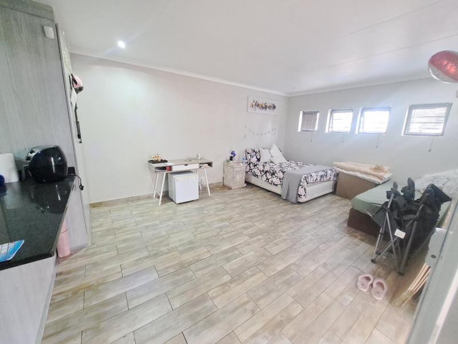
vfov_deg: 89.9
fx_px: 172
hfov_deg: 106.2
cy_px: 172
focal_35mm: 13
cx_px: 229
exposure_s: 1/25
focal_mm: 1.74
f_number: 2.2
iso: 400
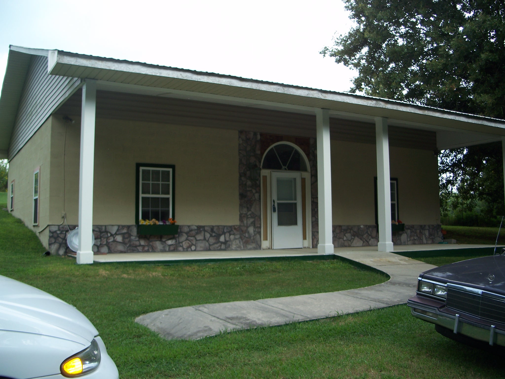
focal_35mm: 37
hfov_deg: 50.1
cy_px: 190
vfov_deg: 38.7
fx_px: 540
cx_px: 252
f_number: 2.8
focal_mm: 7.8
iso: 64
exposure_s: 1/250
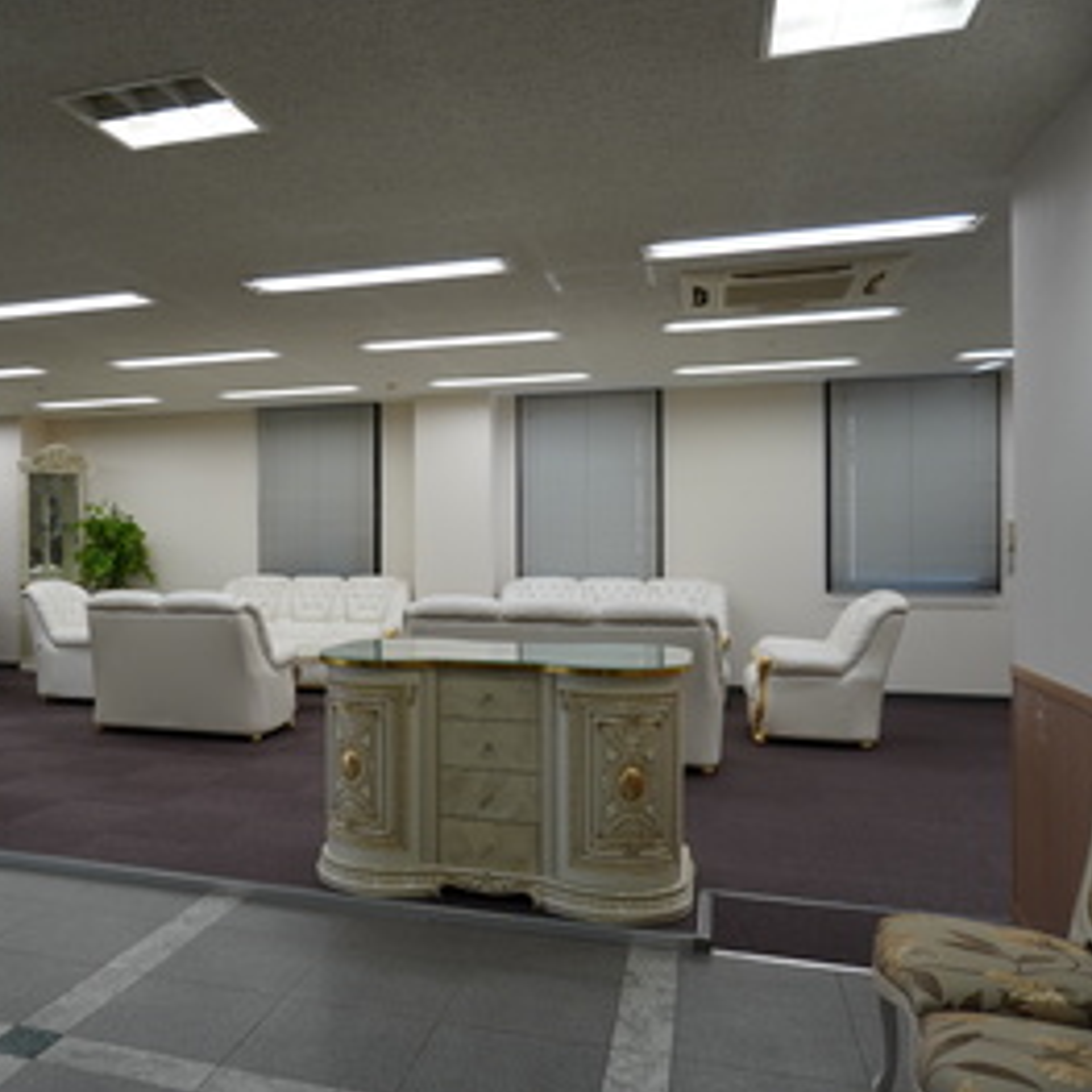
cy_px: 546
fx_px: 1106
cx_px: 270
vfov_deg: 52.5
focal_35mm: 31
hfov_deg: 50.3
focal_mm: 16
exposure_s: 1/160
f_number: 4
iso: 250
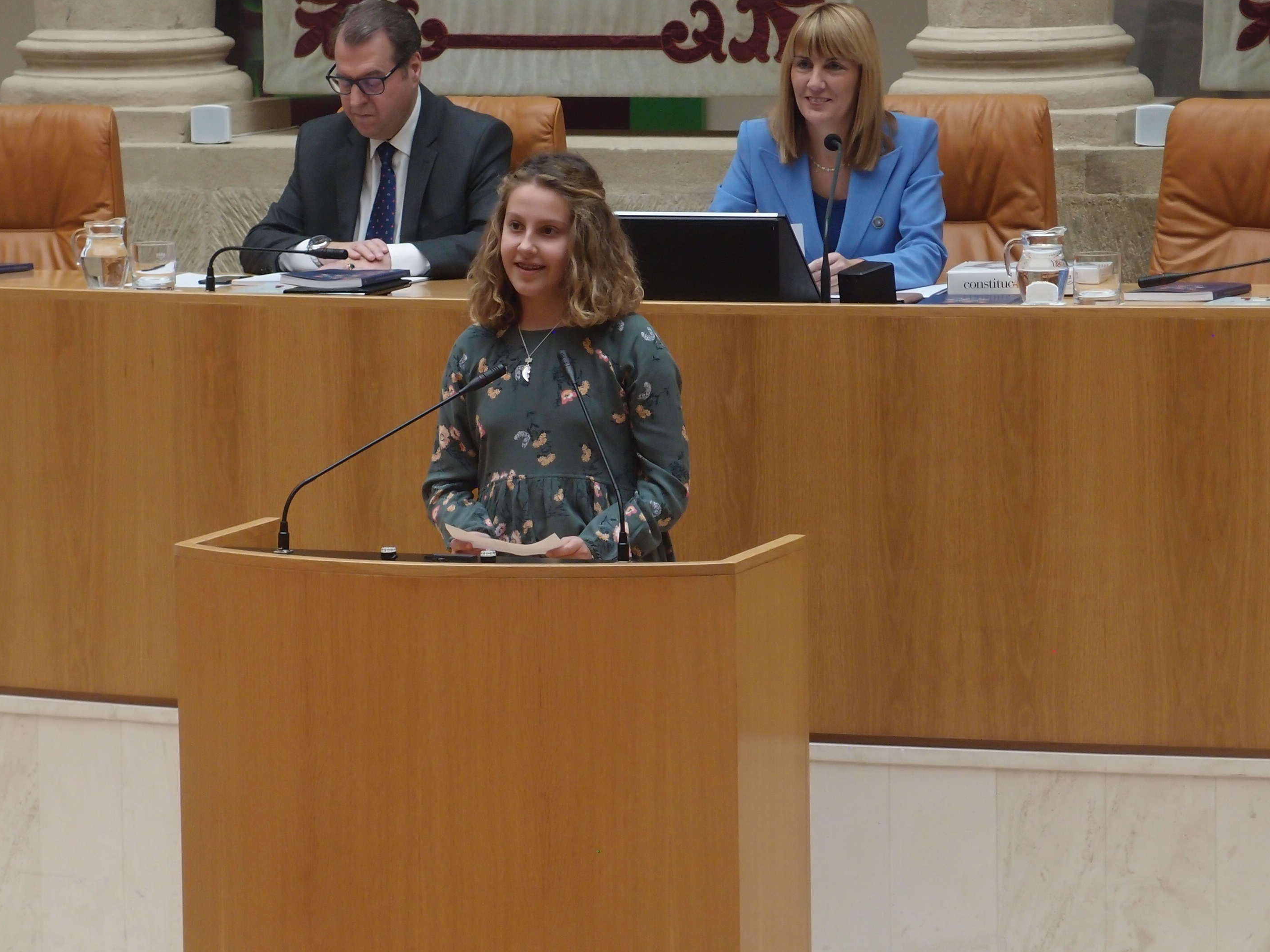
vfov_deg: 10.3
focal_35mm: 144
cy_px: 510
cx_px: 614
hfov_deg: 13.7
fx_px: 5283
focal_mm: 24
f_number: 2.5
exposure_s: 1/100
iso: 200
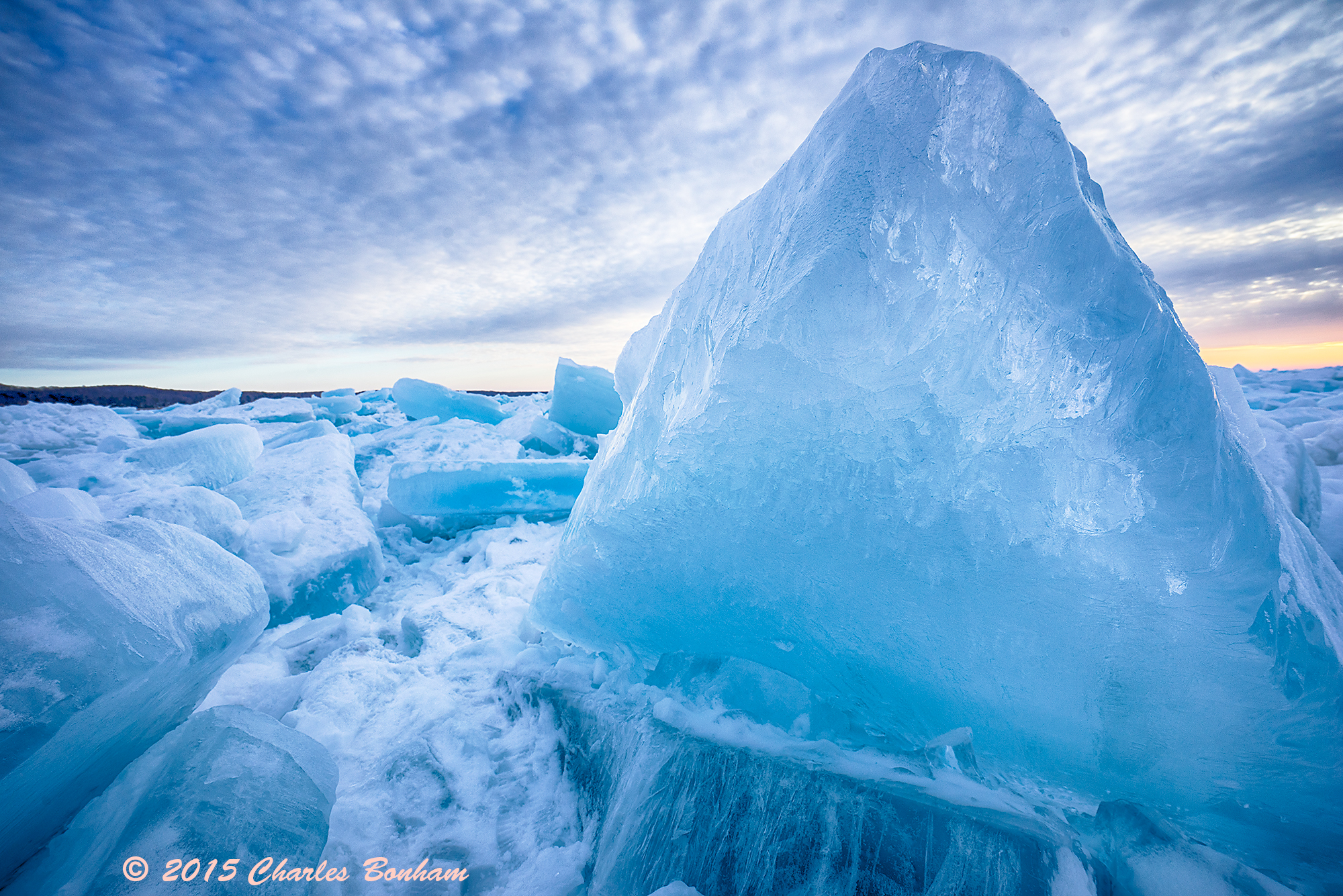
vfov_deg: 73.8
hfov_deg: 96.7
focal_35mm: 16
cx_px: 672
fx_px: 597
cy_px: 448
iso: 200
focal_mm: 16
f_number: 11
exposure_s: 1/125
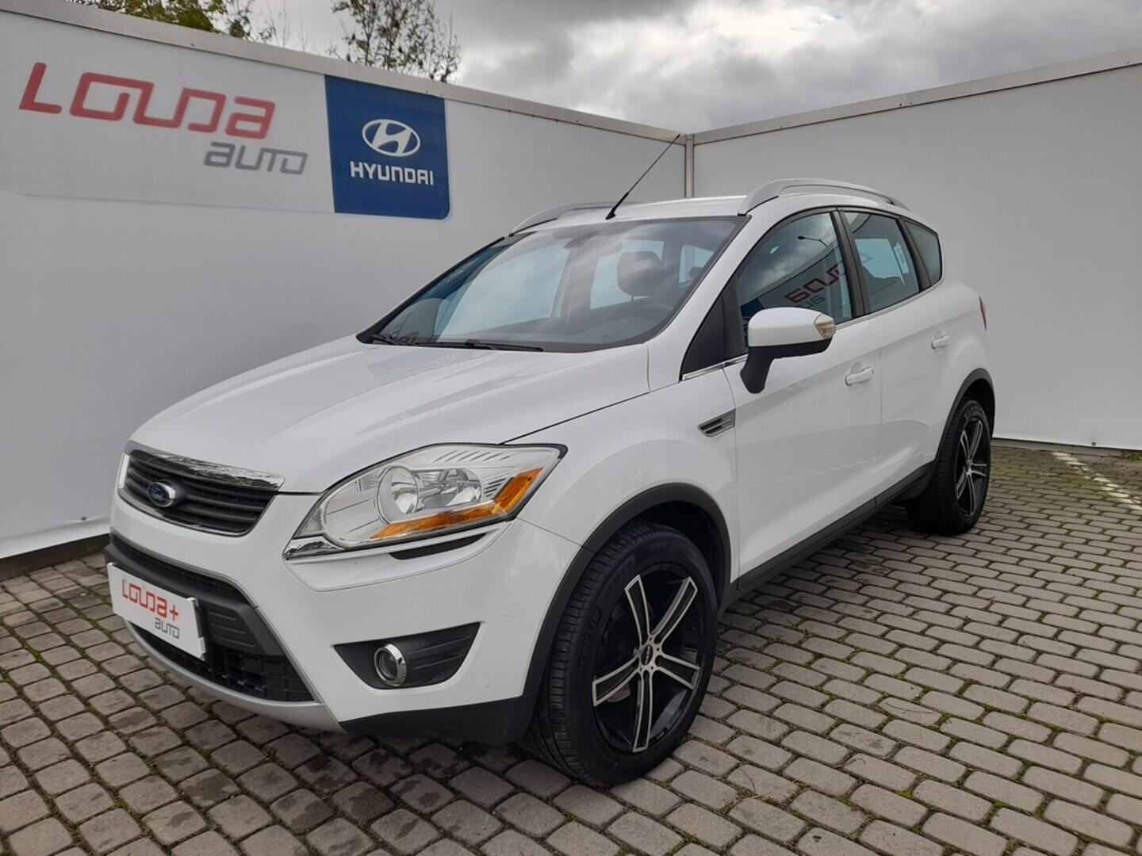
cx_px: 571
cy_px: 428
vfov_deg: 54.9
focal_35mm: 25
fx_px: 825
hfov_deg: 69.4
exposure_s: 1/232
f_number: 2
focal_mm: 4.6
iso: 20
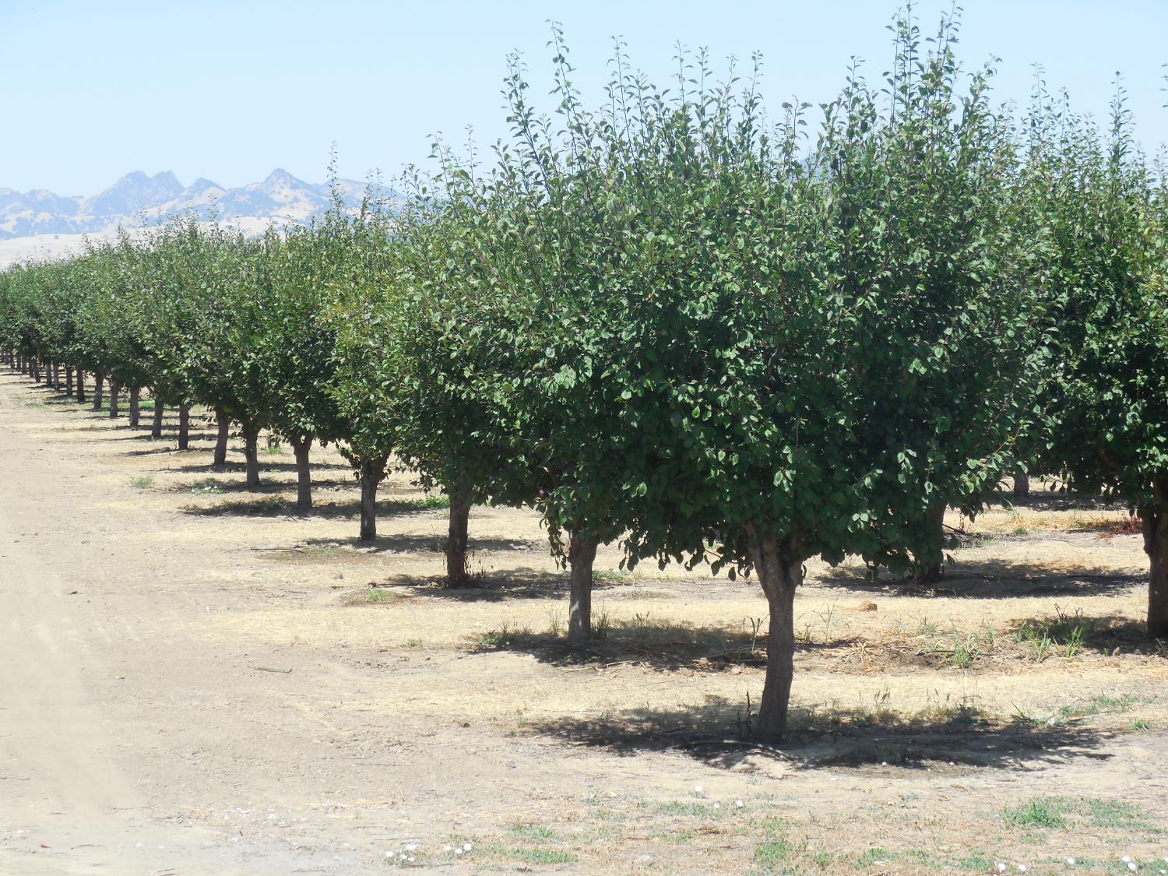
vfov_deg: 13.6
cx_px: 584
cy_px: 438
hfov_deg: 18.0
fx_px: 3678
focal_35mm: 109
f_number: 4.8
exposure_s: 1/400
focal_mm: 19.4
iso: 125
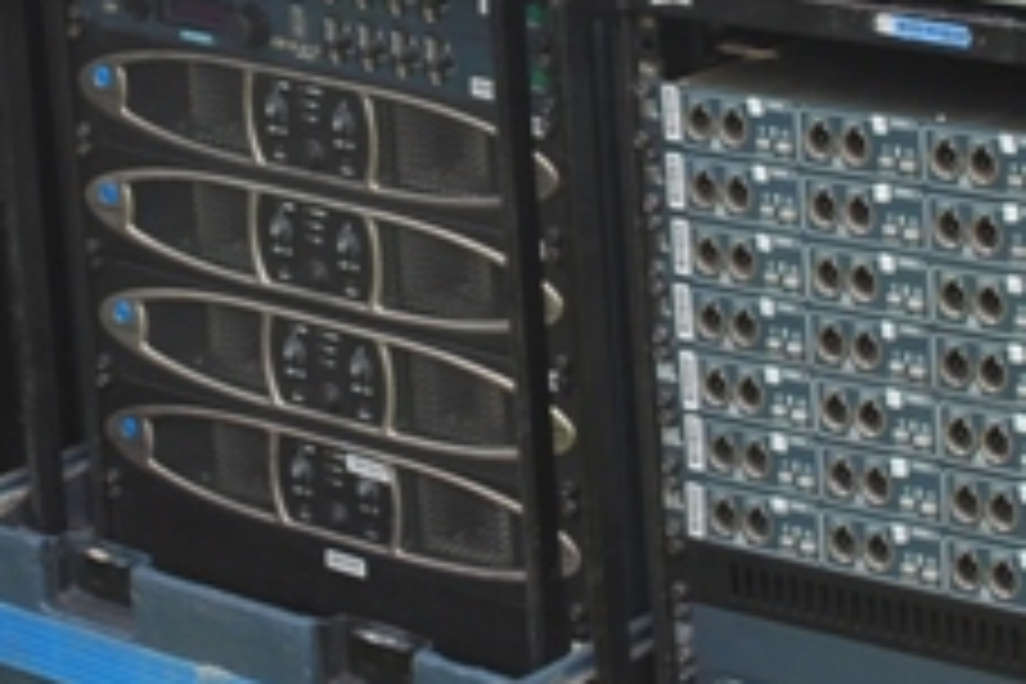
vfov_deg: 7.9
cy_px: -198
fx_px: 4902
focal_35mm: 172
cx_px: 405
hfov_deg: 11.9
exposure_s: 1/125
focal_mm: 34
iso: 180
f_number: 5.6
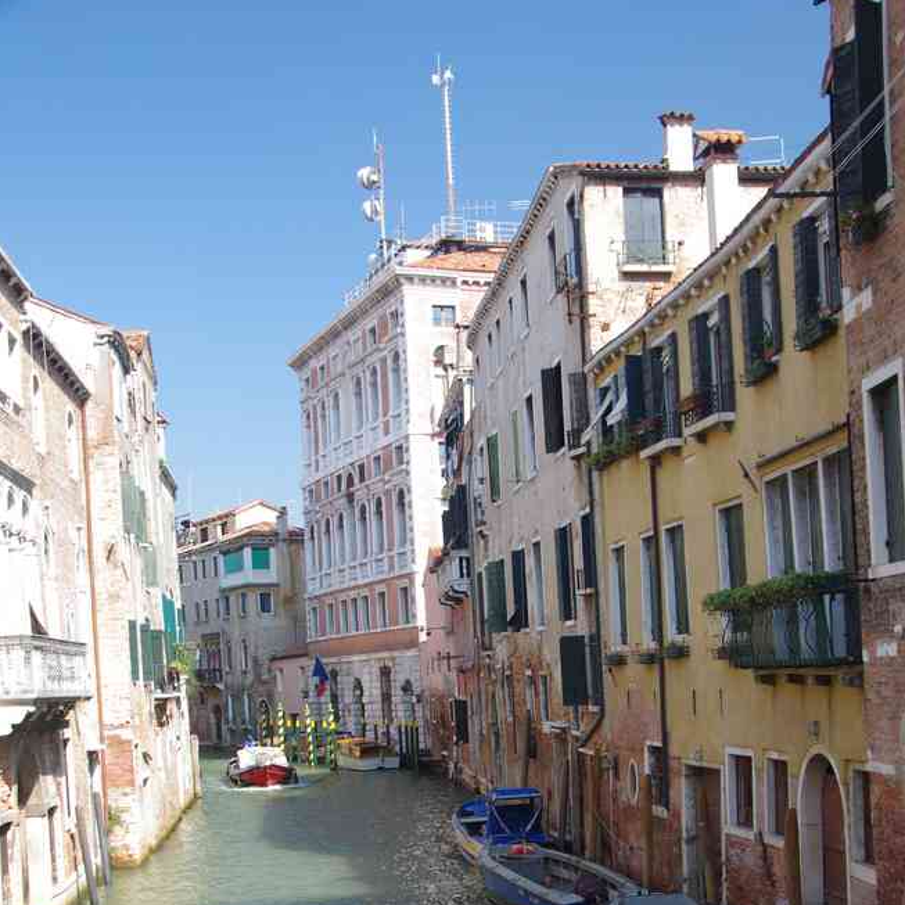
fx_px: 1552
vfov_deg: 32.0
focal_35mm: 52
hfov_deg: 32.5
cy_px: 659
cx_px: 459
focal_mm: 26.9
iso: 200
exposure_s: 1/50
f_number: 10
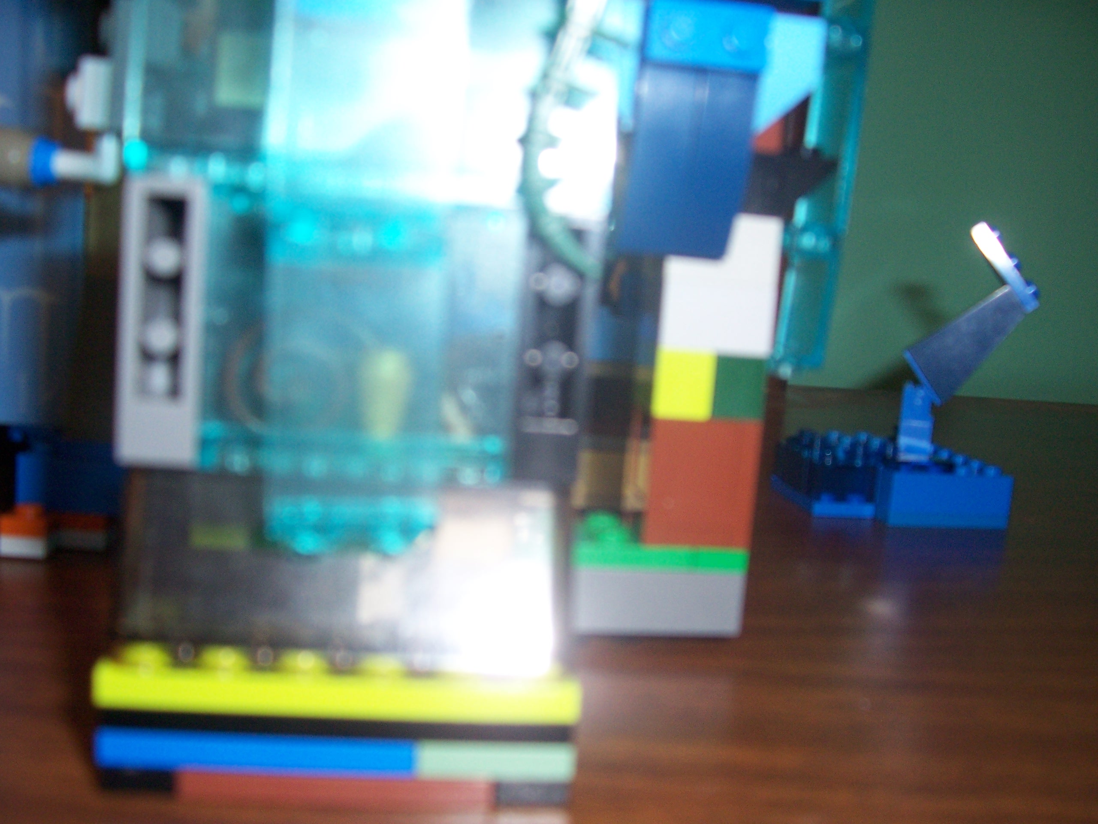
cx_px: 549
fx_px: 1078
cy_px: 412
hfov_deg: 54.0
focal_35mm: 34
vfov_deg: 41.8
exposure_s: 1/60
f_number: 2.7
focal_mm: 5.6
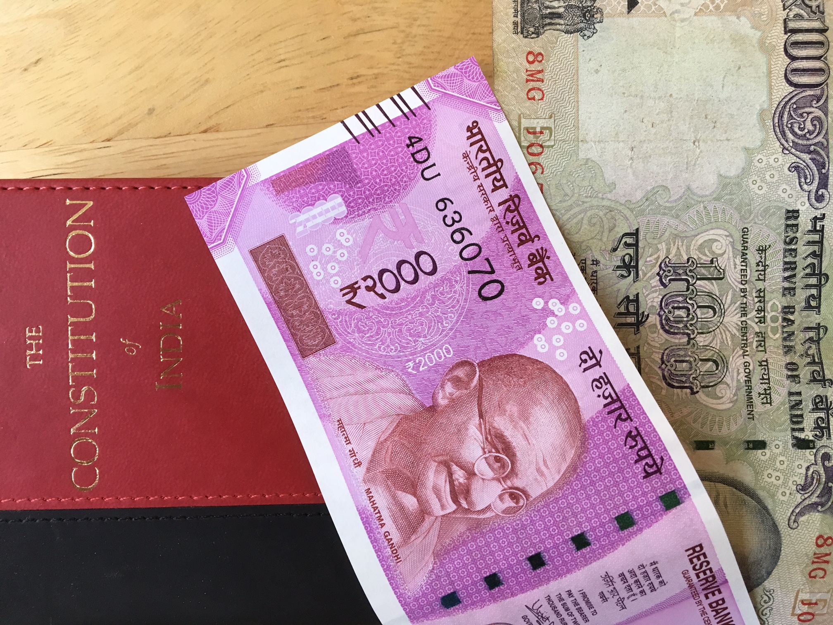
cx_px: 416
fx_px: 698
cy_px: 312
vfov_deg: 48.2
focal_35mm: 29
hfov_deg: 61.7
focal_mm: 4.15
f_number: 2.2
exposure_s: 1/33
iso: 50
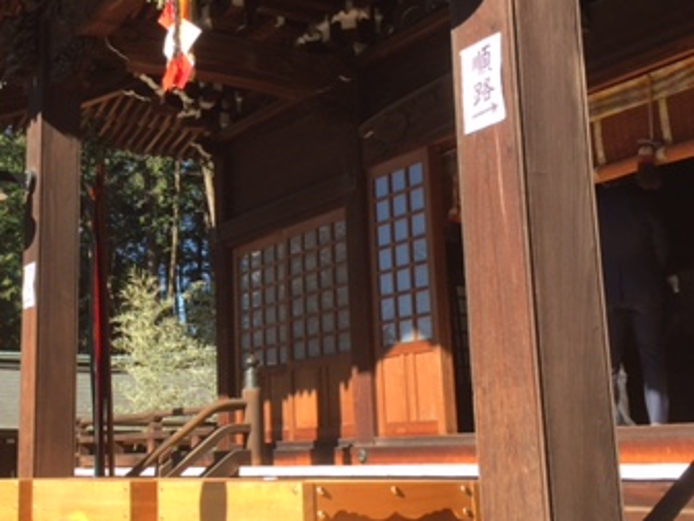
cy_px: 222
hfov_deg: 34.1
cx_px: 165
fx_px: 1103
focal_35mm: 55
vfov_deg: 26.5
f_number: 2.2
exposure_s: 1/648
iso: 32
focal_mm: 4.15
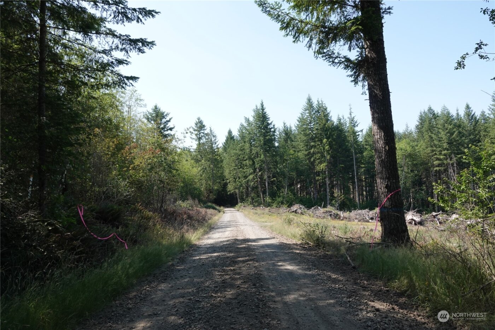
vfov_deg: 51.3
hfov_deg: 71.5
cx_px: 248
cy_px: 165
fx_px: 344
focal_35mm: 25
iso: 100
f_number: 5.6
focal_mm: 9.3
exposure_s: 1/160
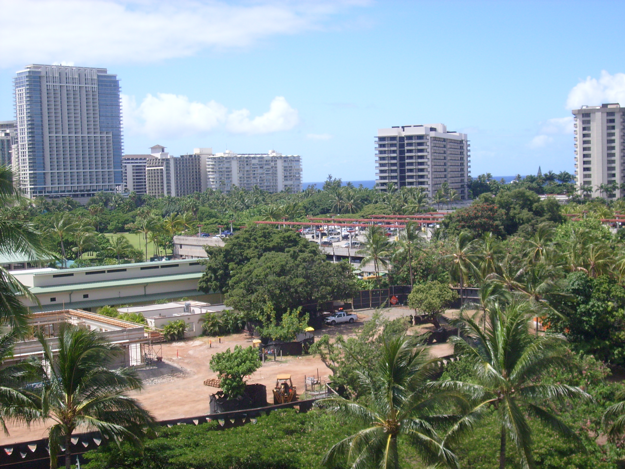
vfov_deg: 28.0
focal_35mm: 52
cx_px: 312
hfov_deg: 36.8
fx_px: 939
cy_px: 234
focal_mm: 8.7
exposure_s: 1/180
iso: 80
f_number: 8.4
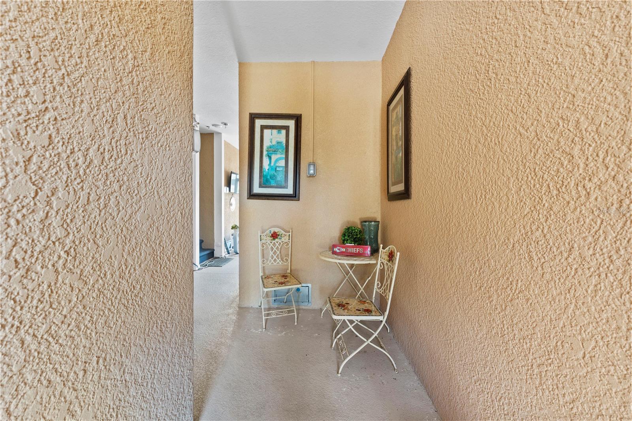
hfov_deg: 104.3
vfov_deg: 81.2
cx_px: 316
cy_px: 210
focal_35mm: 14
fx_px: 246
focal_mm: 14
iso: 640
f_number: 5.6
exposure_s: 1/1.67
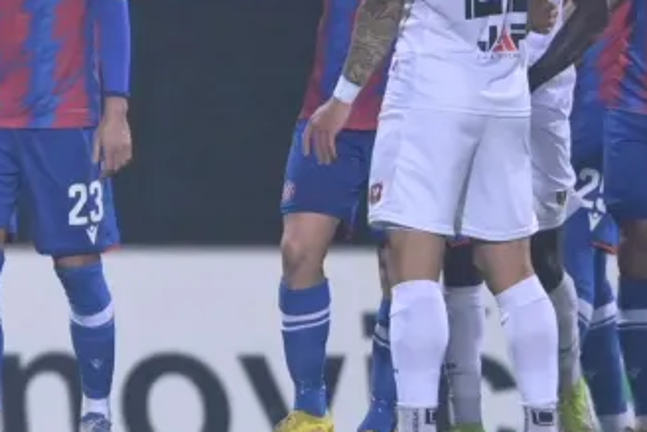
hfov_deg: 2.2
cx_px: 59
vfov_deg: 1.5
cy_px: 31
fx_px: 16685
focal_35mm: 928
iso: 4000
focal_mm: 400
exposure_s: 1/4000
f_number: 2.8
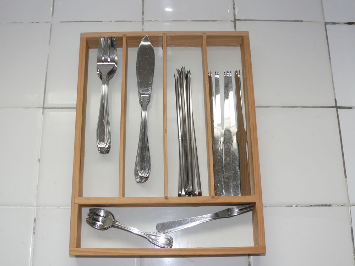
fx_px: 431
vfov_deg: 34.3
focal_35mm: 42
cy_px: 133
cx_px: 178
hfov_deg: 44.8
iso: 100
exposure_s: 1/50
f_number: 2.8
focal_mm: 8.6
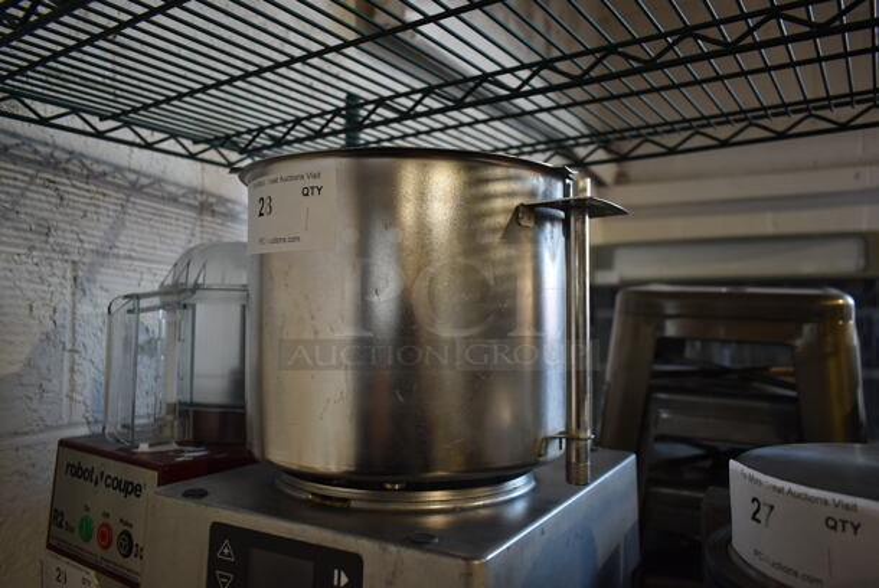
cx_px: 440
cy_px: 294
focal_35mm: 27
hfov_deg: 67.3
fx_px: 660
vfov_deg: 48.0
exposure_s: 1/30
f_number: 3.5
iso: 560
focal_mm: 18
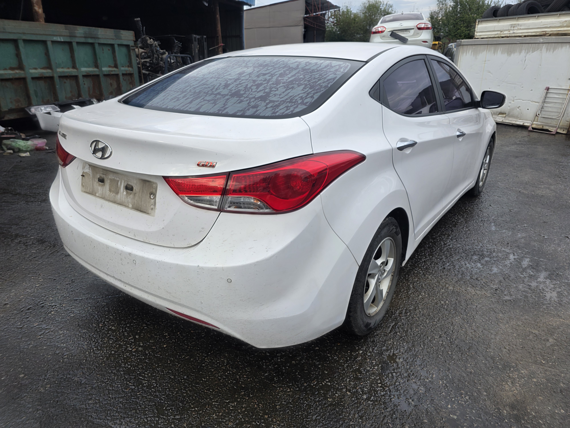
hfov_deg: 73.9
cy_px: 214
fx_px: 379
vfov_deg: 58.9
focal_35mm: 23
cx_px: 285
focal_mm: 6.3
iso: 32
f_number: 1.7
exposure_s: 1/359
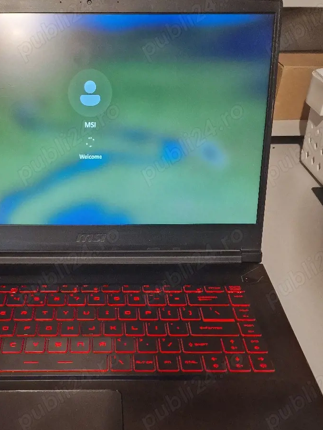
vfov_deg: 53.0
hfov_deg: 41.1
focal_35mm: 34
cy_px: 285
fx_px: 423
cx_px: 100
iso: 800
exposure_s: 1/100
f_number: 1.8
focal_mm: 6.4
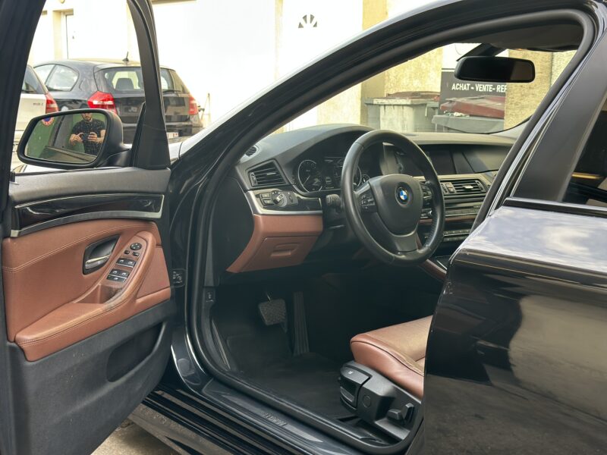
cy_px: 228
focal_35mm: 48
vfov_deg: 30.3
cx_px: 304
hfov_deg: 39.7
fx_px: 842
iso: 64
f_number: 1.78
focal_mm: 6.86
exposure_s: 1/172
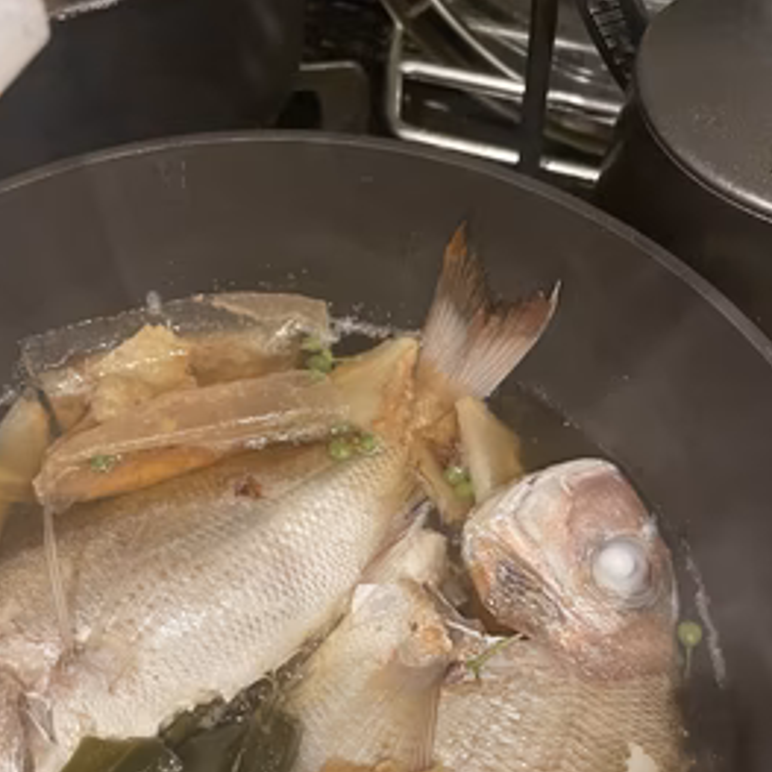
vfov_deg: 46.2
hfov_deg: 47.1
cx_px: 343
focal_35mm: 35
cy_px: 537
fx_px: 883
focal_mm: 4.2
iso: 320
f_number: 1.6
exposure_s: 1/50
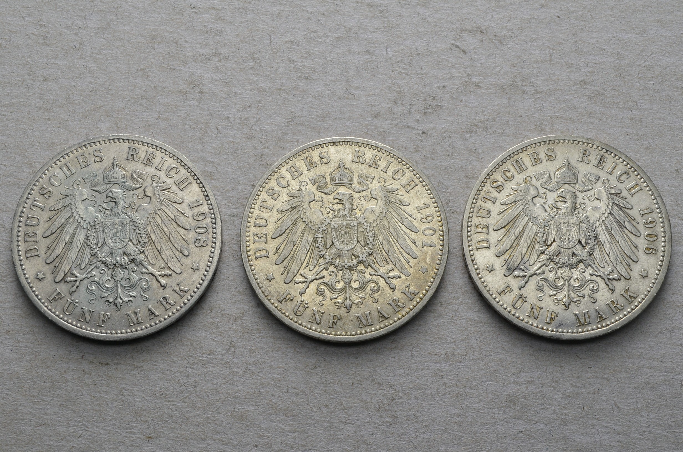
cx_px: 342
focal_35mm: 54
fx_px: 1022
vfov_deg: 25.0
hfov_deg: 36.9
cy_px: 226
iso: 400
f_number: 14
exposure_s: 1/250
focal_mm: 36
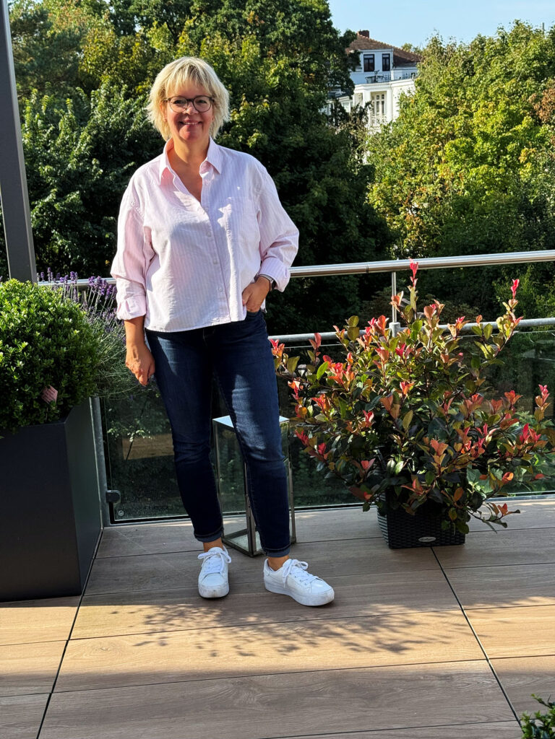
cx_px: 278
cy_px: 370
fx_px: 1026
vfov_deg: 39.7
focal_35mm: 48
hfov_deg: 30.3
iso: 64
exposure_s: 1/1312
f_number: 1.78
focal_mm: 6.76
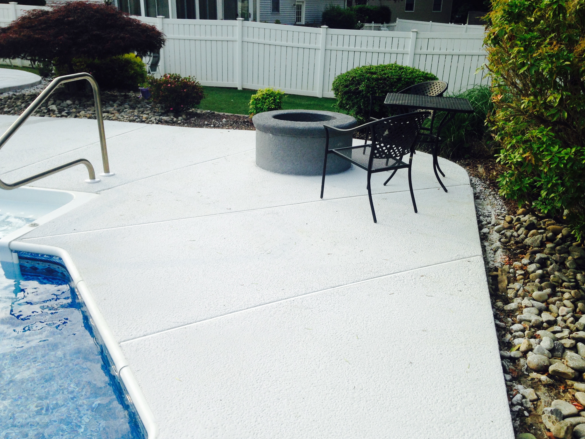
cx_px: 295
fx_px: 575
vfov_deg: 41.8
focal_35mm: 34
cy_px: 220
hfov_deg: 54.0
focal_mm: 4.12
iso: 50
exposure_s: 1/775
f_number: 2.4
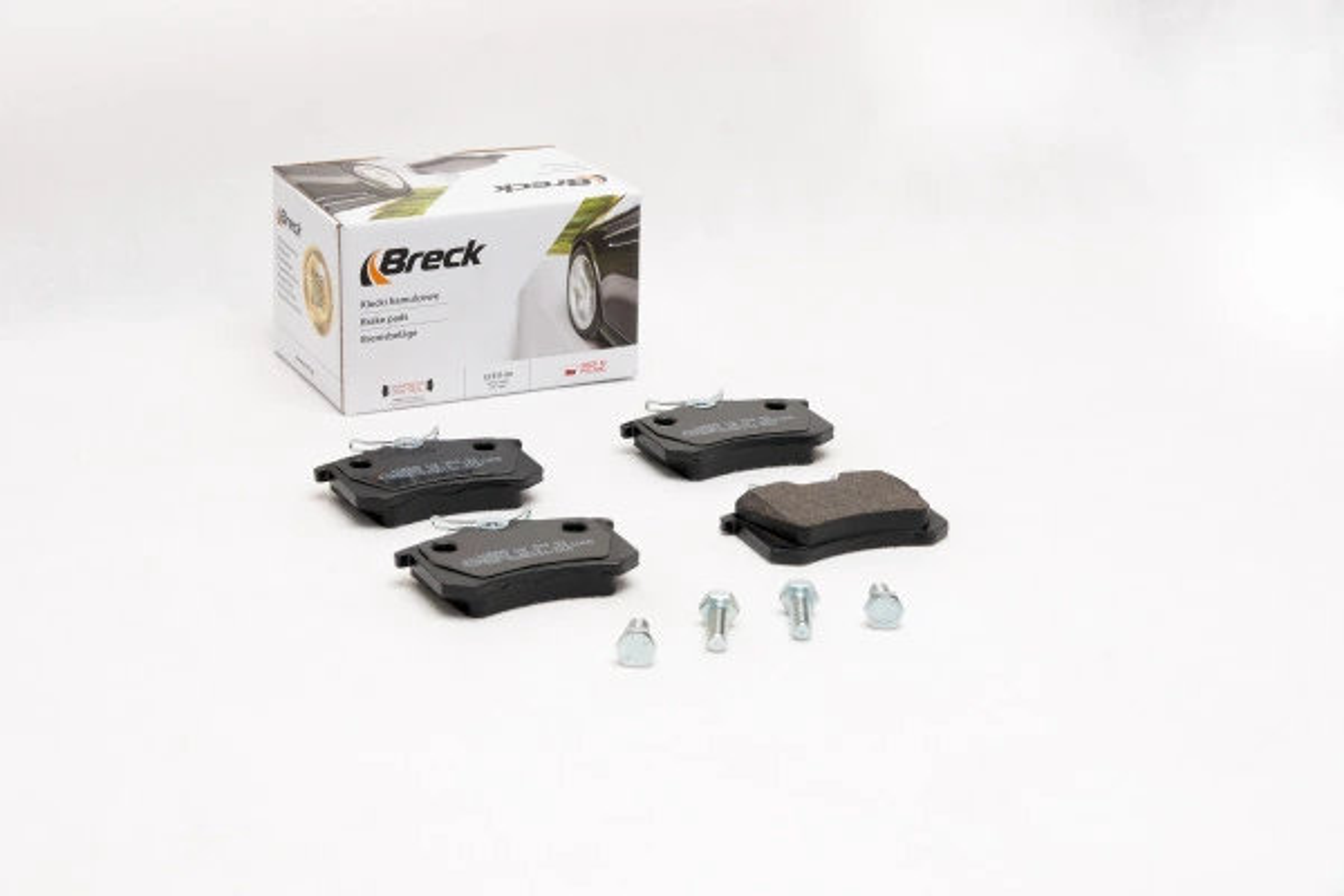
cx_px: 672
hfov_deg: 27.0
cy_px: 448
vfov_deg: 18.2
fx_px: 2800
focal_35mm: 75
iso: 100
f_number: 11
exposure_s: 1/200
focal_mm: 50
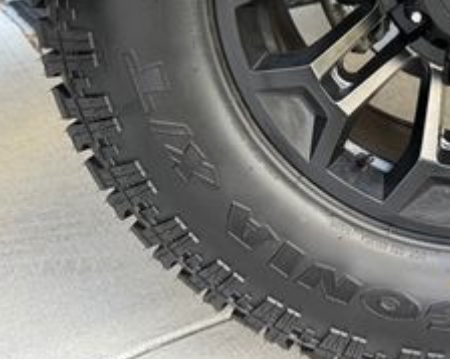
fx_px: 892
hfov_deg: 27.0
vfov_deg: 21.3
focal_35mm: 67
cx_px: 432
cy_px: -64
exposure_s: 1/213
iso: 200
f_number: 1.78
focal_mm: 6.76
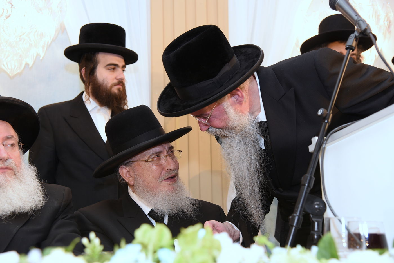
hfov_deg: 39.6
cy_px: 132
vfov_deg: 27.0
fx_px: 547
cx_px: 197
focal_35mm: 50
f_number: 4.5
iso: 640
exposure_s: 1/125
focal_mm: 50
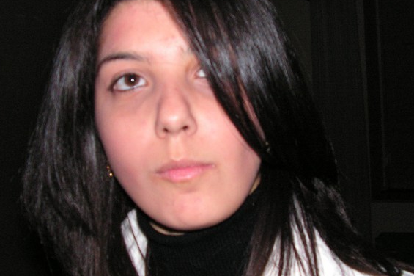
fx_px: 644
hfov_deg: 35.6
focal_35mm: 56
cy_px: 151
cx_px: 223
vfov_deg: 24.2
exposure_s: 1/40
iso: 200
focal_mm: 6.4
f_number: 3.2
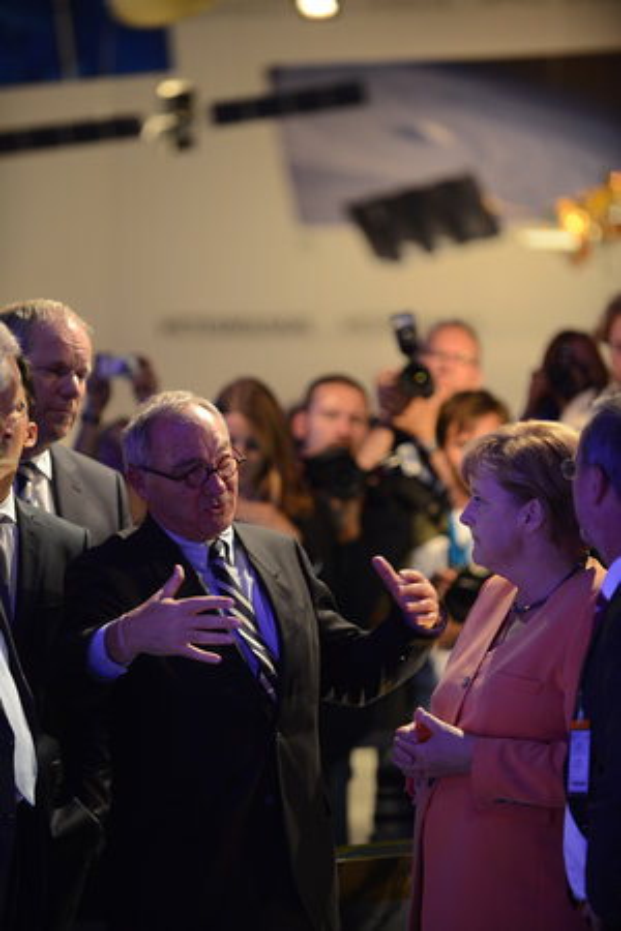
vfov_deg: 11.7
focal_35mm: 175
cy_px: 466
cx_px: 310
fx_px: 4528
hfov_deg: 7.8
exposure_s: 1/200
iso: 1600
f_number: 2.8
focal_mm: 175
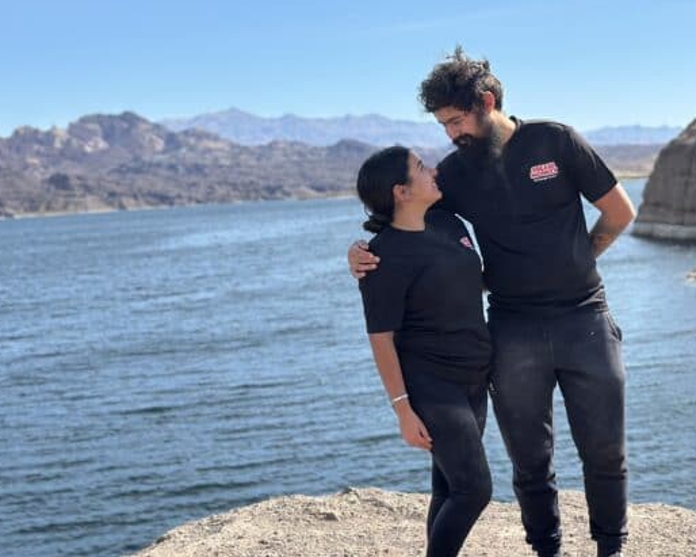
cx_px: 435
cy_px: 298
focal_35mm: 70
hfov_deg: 27.1
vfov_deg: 21.8
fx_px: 1442
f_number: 1.78
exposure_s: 1/4785
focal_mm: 6.86
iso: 80
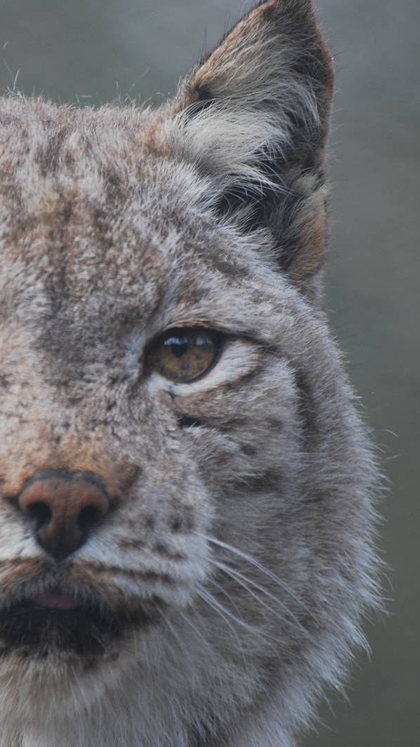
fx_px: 12597
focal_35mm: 636
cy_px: 374
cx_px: 52
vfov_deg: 3.4
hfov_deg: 1.9
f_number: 5.6
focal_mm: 270
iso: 400
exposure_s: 1/125
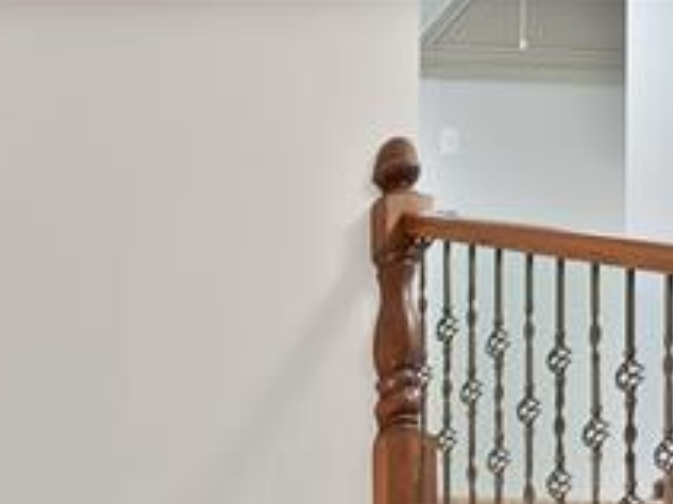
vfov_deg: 16.8
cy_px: 1085
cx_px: -450
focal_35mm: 56
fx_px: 1088
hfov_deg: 23.4
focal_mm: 12
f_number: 9
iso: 640
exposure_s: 1.3
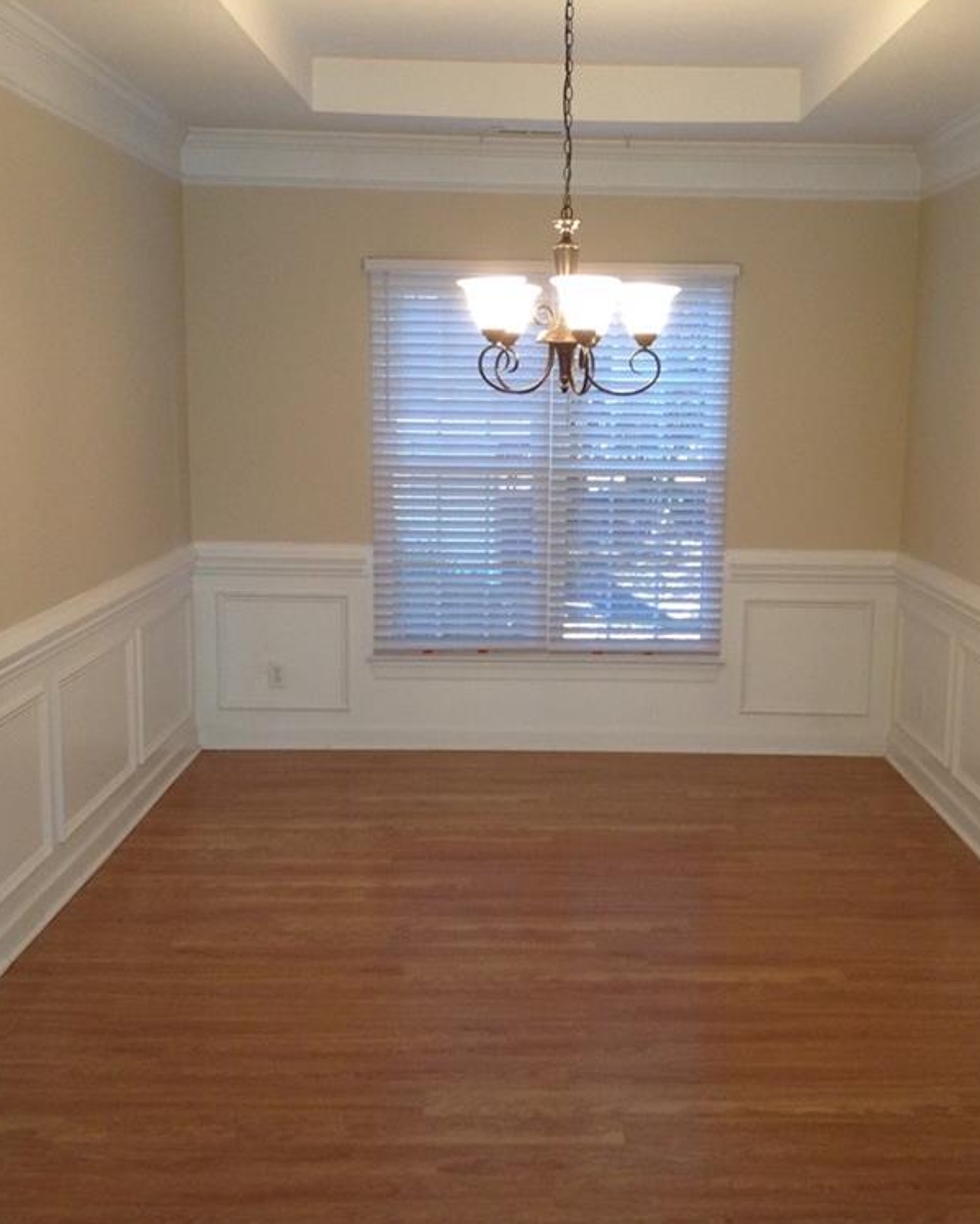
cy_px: 610
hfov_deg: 34.1
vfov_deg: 42.0
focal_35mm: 44
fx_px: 1594
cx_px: 556
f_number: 2.4
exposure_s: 1/24
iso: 50
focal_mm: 3.3
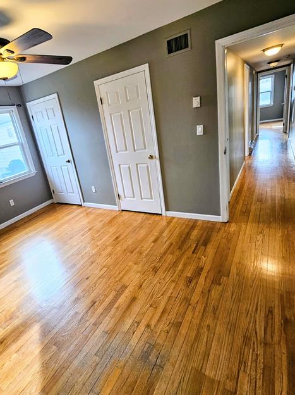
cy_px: 193
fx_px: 182
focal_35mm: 16
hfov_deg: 77.0
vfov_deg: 94.5
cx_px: 116
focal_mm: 2.2
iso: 125
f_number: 2.2
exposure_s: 1/60
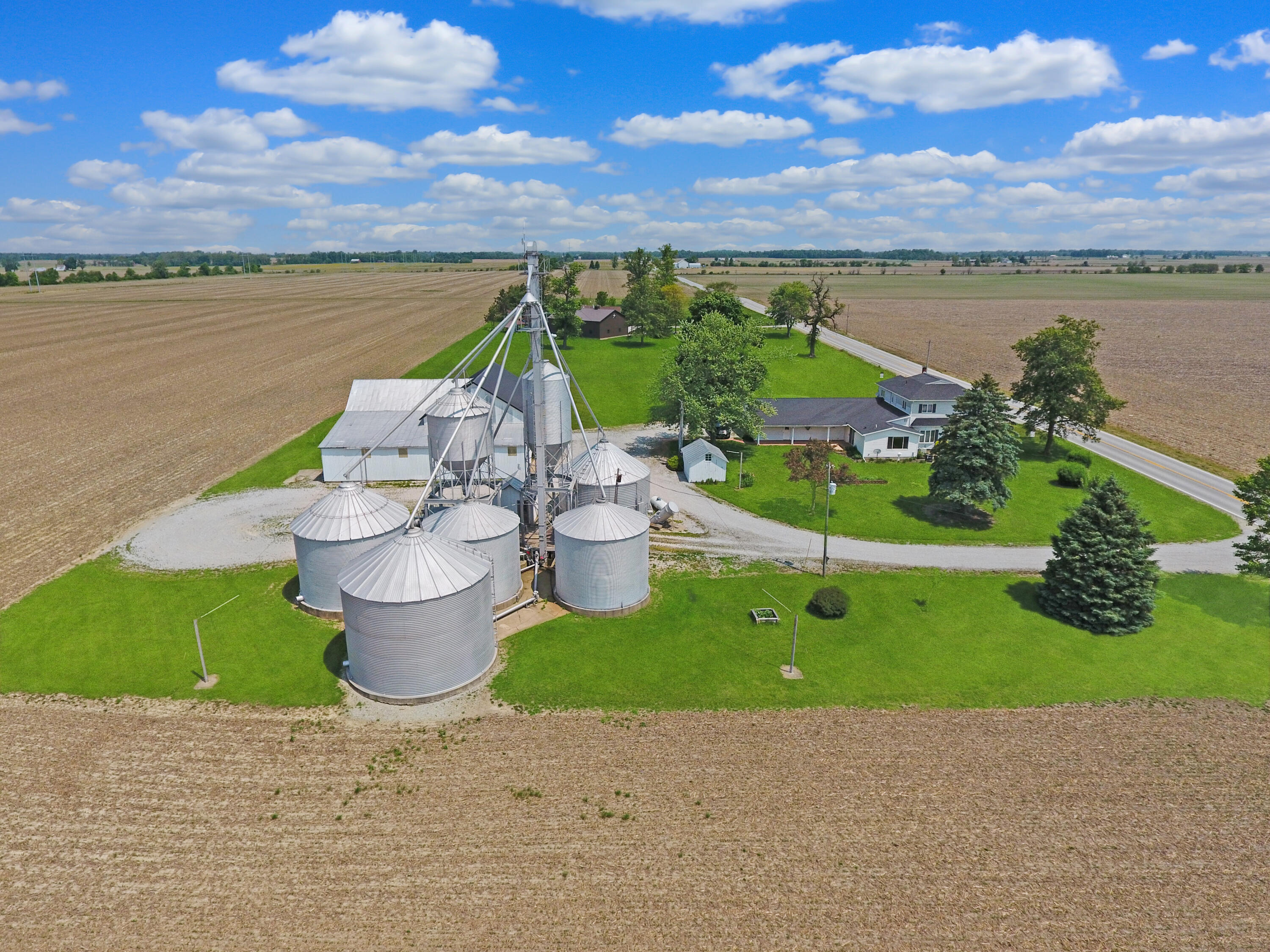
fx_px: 734
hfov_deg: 81.7
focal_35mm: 20
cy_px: 476
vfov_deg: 66.0
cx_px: 635
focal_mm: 3.61
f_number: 2.8
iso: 100
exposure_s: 1/1912
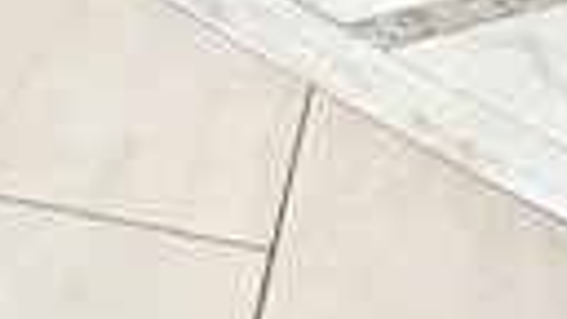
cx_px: -452
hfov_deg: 11.5
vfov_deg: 6.2
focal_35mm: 173
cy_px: -769
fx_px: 2601
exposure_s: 1/30
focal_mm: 4.15
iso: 200
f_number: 2.2
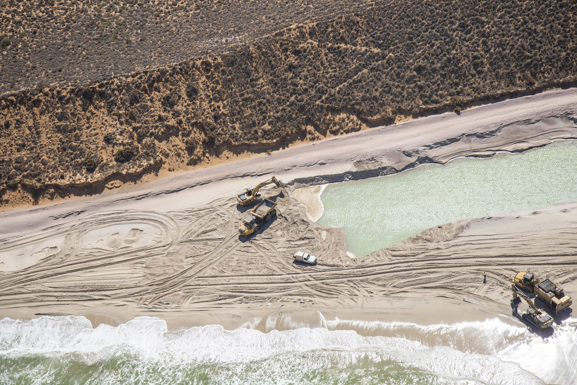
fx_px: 1363
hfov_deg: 23.9
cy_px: 192
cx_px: 288
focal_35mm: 85
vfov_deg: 16.1
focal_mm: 85
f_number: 6.3
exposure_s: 1/2500
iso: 320
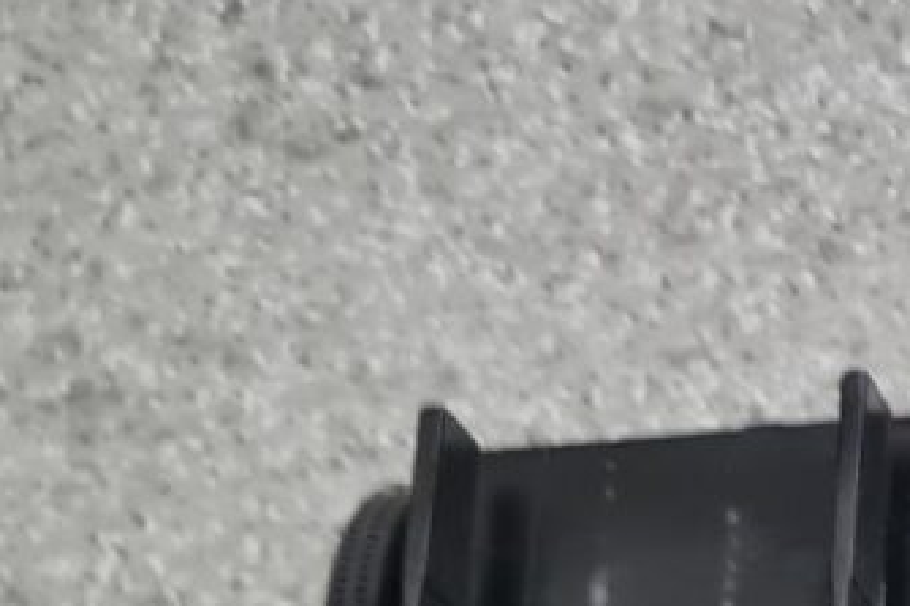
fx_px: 2855
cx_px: 1508
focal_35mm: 113
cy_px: 1008
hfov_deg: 16.0
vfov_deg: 11.4
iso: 200
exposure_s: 1/50
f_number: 1.8
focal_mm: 5.4
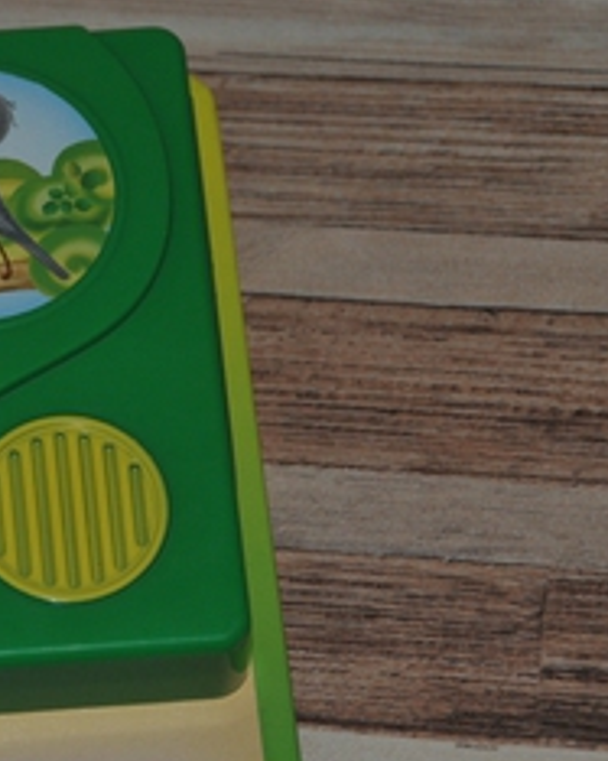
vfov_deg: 9.5
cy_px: 392
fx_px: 4567
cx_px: -39
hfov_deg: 7.6
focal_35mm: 203
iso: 500
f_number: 5
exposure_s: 1/60
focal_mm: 75
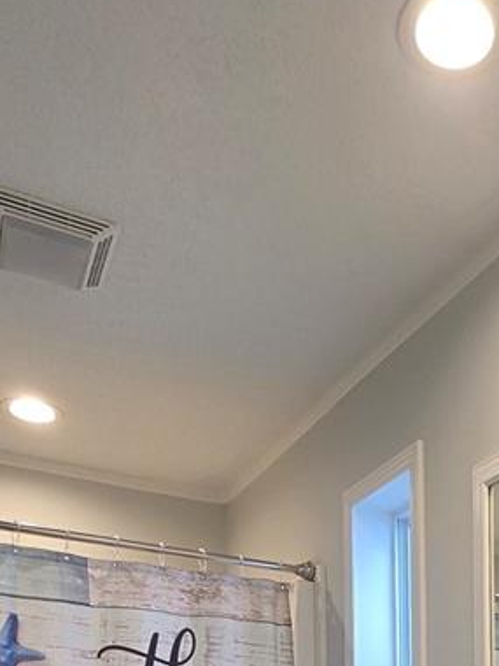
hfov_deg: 33.3
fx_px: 788
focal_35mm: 41
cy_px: 832
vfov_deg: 34.6
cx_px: 452
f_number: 2.2
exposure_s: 1/60
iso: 64
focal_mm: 2.2
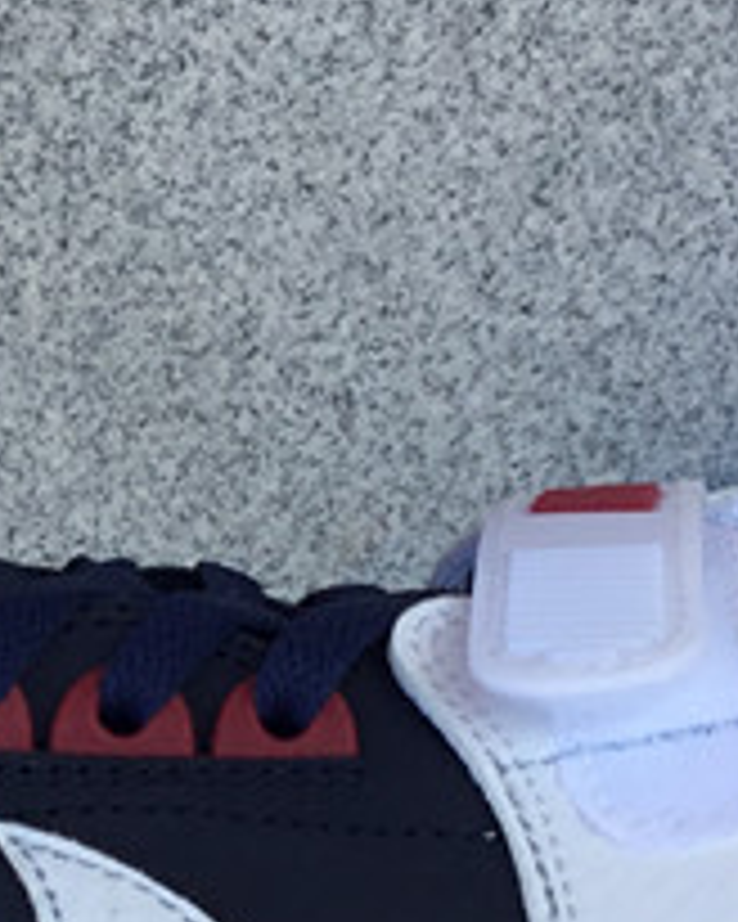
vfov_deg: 14.4
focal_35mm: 133
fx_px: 3631
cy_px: 699
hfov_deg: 11.6
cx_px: 122
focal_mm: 3.3
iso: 25
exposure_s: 1/259
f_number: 2.4
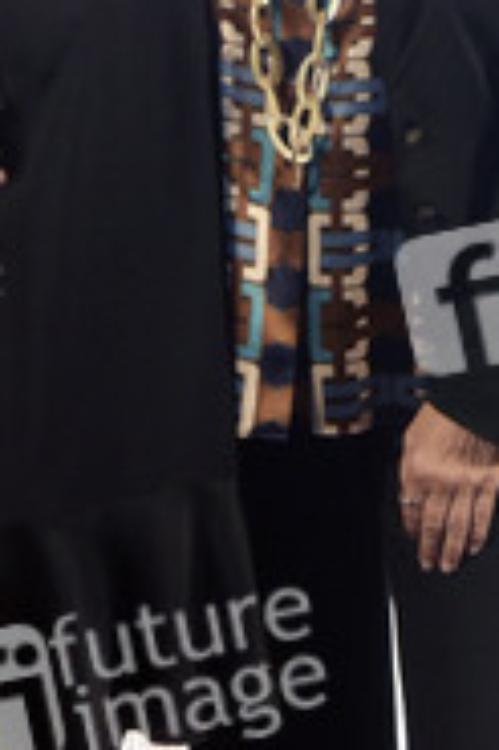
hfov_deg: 14.4
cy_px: 77
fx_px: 1979
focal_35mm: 95
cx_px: 235
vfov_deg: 21.0
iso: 1600
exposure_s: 1/125
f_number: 5.6
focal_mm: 44
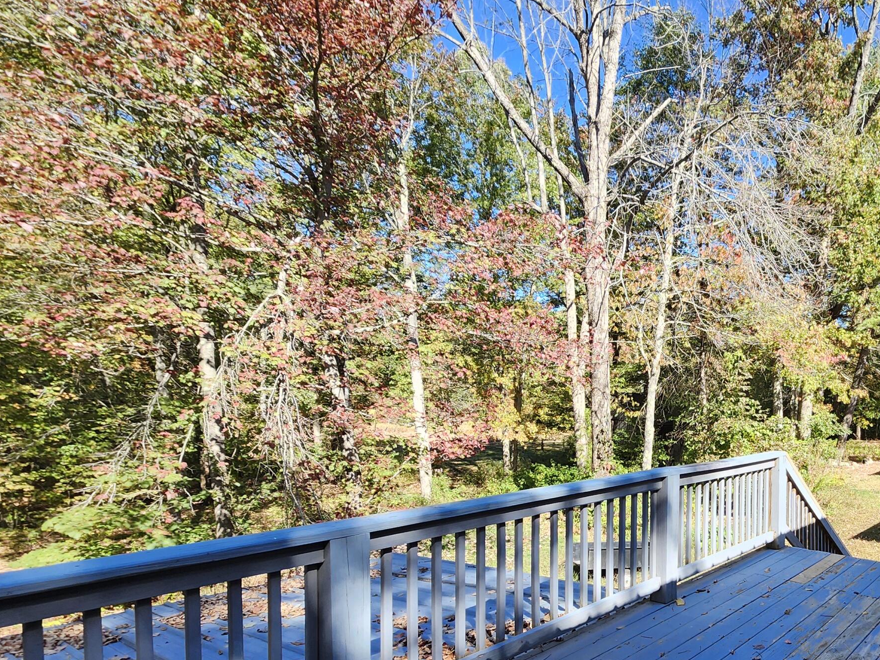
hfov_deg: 69.6
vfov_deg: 59.4
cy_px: 449
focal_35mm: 22
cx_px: 693
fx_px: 559
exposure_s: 1/398
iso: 40
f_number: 2.2
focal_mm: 1.74
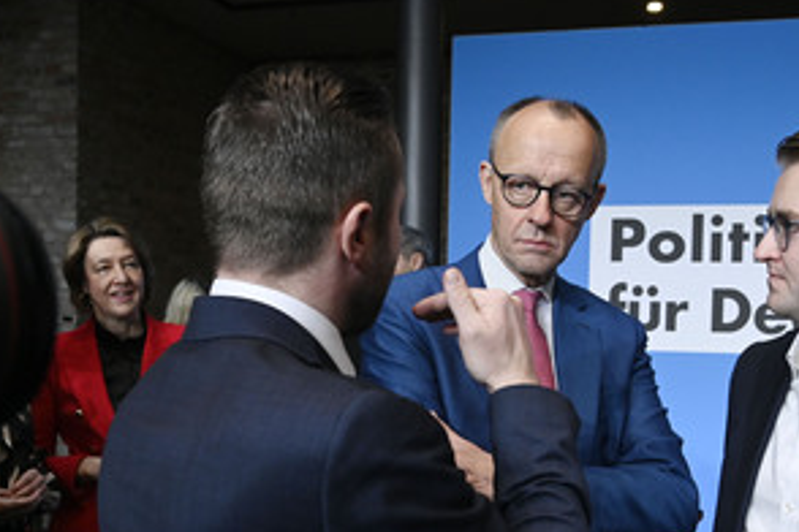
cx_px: 485
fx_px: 1021
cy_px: 366
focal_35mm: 46
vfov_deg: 29.0
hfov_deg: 42.5
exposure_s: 1/250
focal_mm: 30
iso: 3200
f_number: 6.3
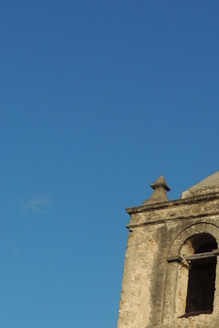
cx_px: 404
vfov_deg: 16.9
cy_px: 403
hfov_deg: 11.1
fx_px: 1047
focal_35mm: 115
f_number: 3.5
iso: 100
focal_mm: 5.3
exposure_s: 1/1600
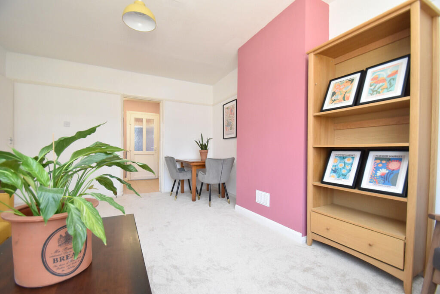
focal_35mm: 15
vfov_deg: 77.3
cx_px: 220
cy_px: 147
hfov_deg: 100.4
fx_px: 183
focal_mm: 10
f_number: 4.5
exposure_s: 1/160
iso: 800
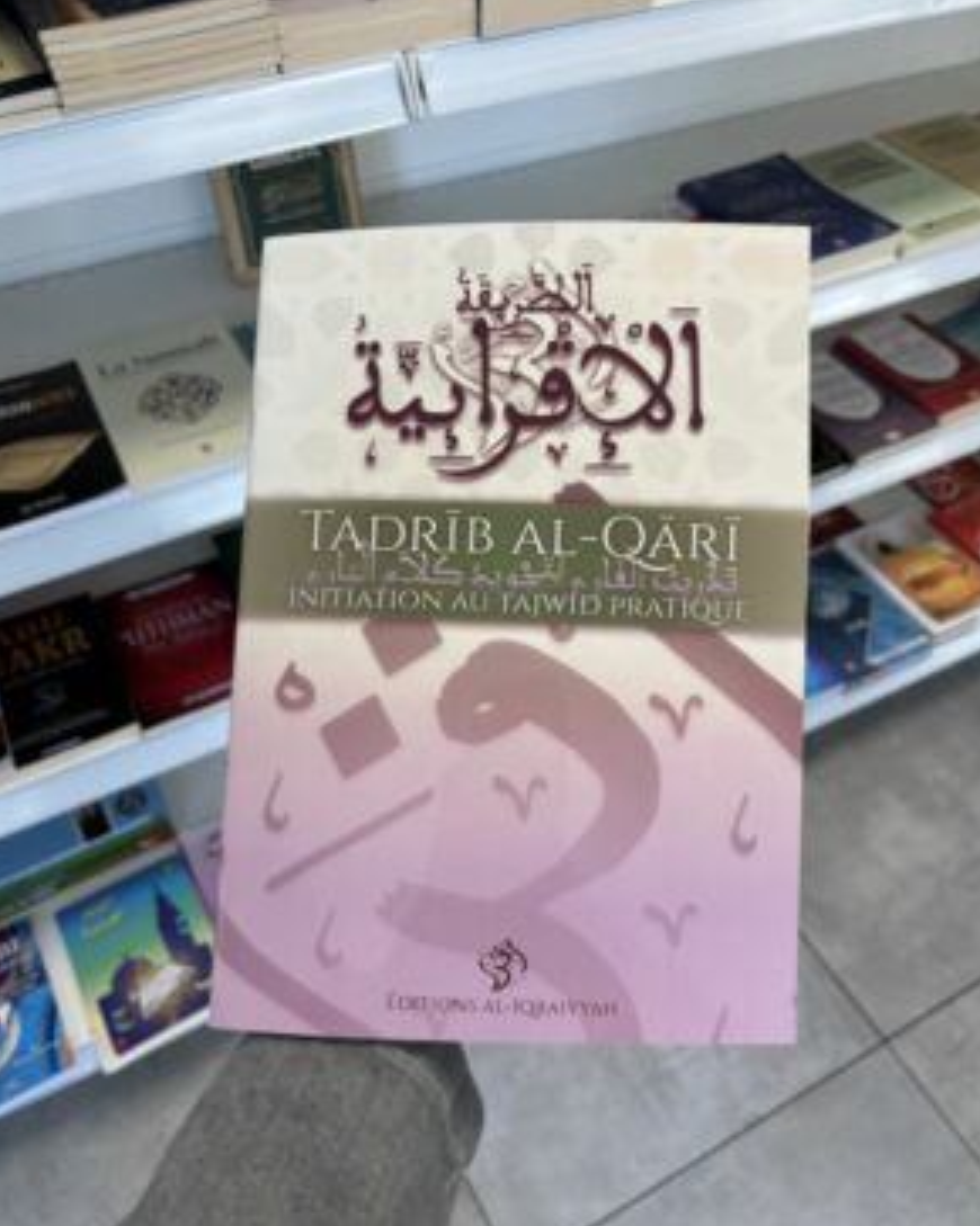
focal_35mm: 28
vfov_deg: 62.2
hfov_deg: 51.5
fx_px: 1016
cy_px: 618
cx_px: 493
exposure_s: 1/100
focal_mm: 5.96
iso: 64
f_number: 1.6
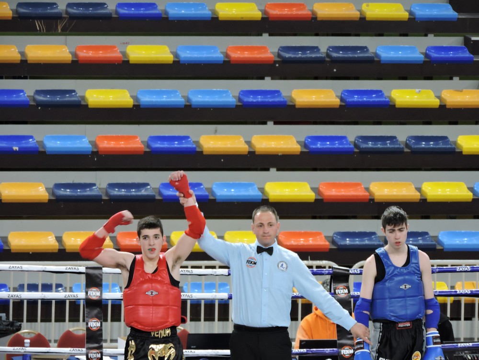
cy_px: 180
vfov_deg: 4.6
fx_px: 4497
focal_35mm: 325
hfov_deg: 6.1
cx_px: 240
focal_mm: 58
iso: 560
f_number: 4.8
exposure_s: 1/50
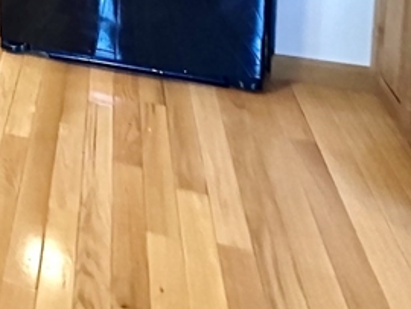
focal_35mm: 53
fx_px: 630
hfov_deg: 28.7
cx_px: -139
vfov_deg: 21.2
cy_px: -205
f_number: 2.2
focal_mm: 2.22
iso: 1000
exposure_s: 1/60
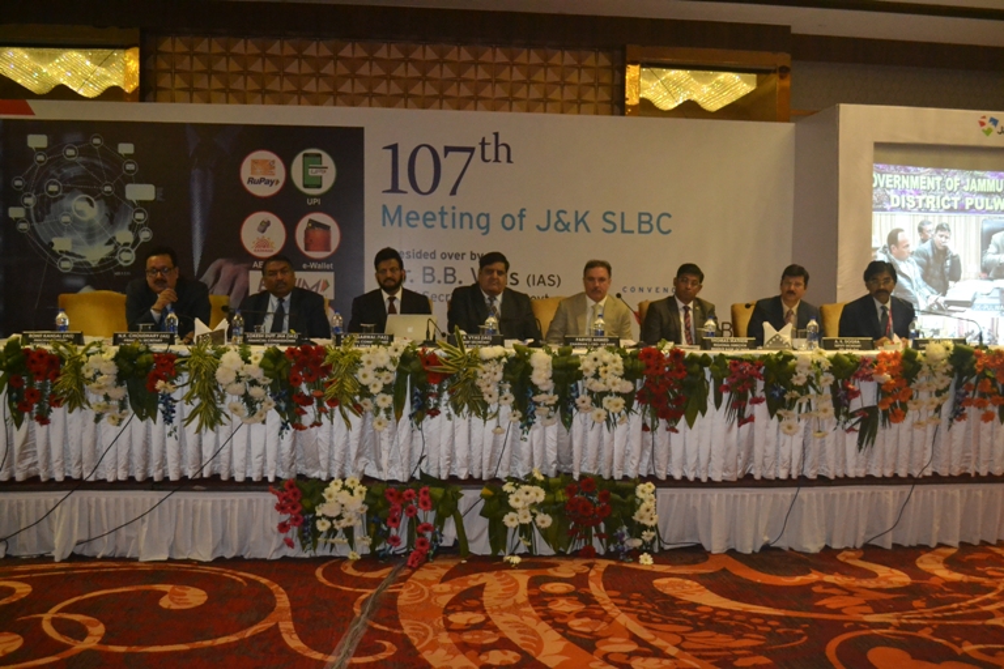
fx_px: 1004
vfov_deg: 36.9
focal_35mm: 36
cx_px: 502
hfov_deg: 53.1
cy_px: 334
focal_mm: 24
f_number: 4
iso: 3200
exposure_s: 1/60
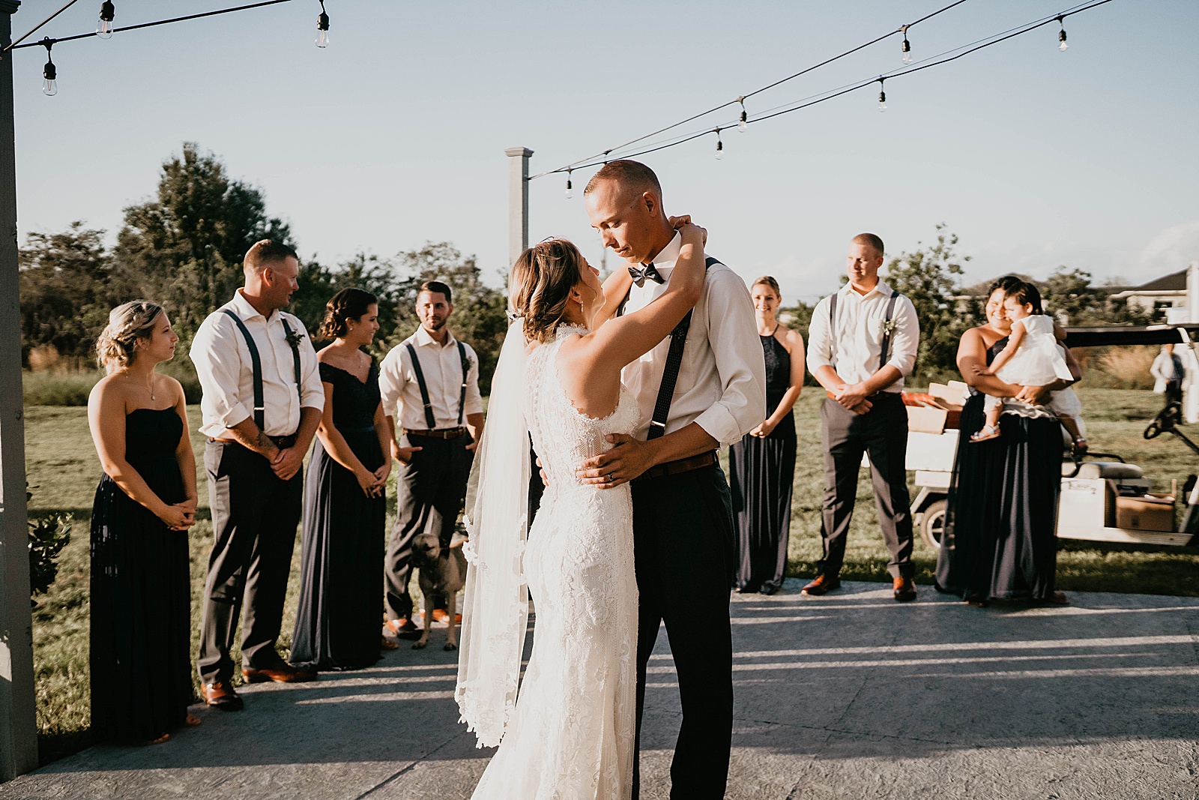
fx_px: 1166
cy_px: 400
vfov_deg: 37.9
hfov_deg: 54.4
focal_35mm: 35
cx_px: 600
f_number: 2.2
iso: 250
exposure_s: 1/8000
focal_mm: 35
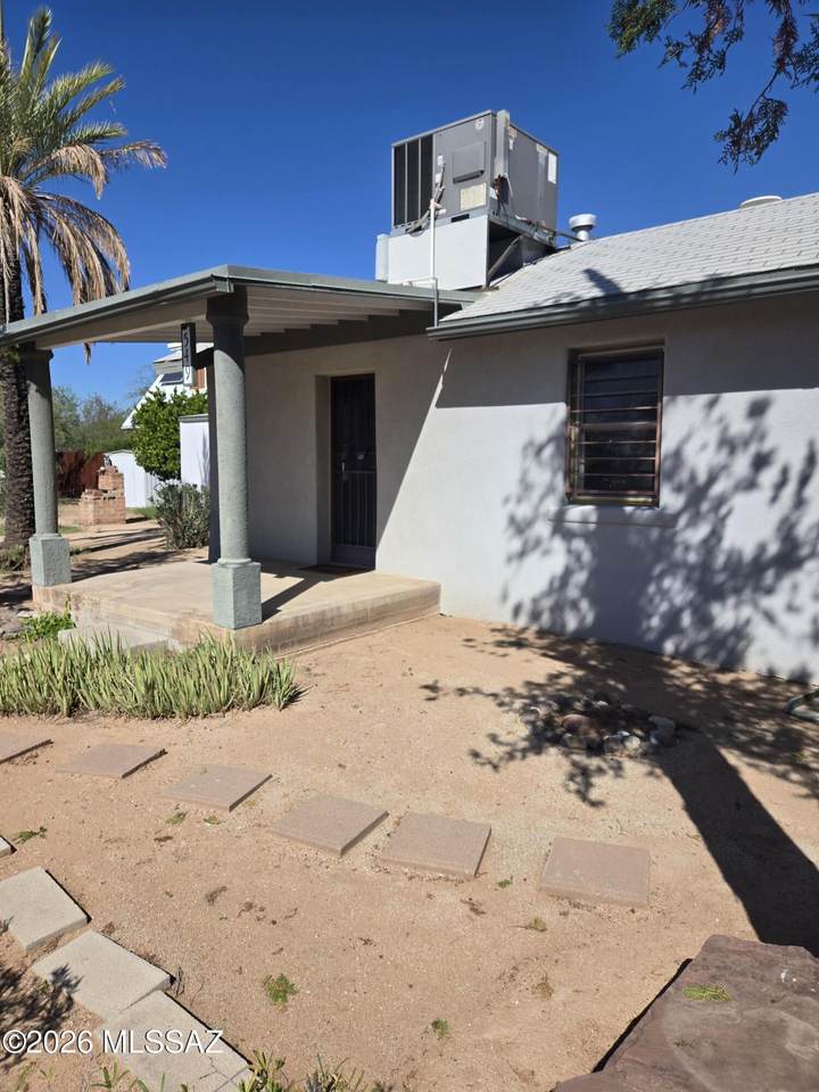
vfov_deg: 73.9
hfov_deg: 58.9
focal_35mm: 23
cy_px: 546
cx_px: 410
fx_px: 726
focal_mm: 5.4
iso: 25
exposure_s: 1/2671
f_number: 1.8
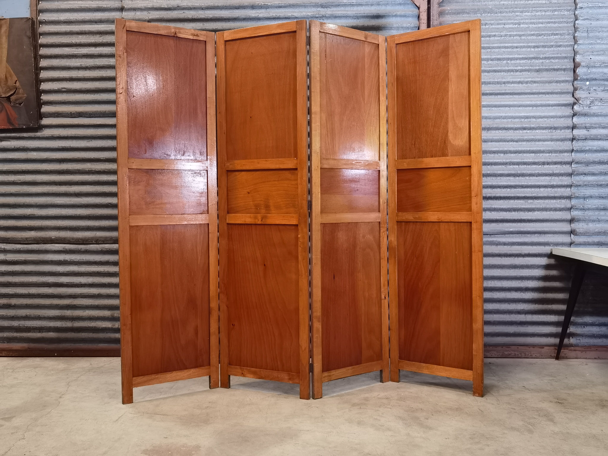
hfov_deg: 52.6
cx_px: 304
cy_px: 228
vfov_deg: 40.7
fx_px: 615
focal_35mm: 35
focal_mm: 6.71
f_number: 1.9
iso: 800
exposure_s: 1/25
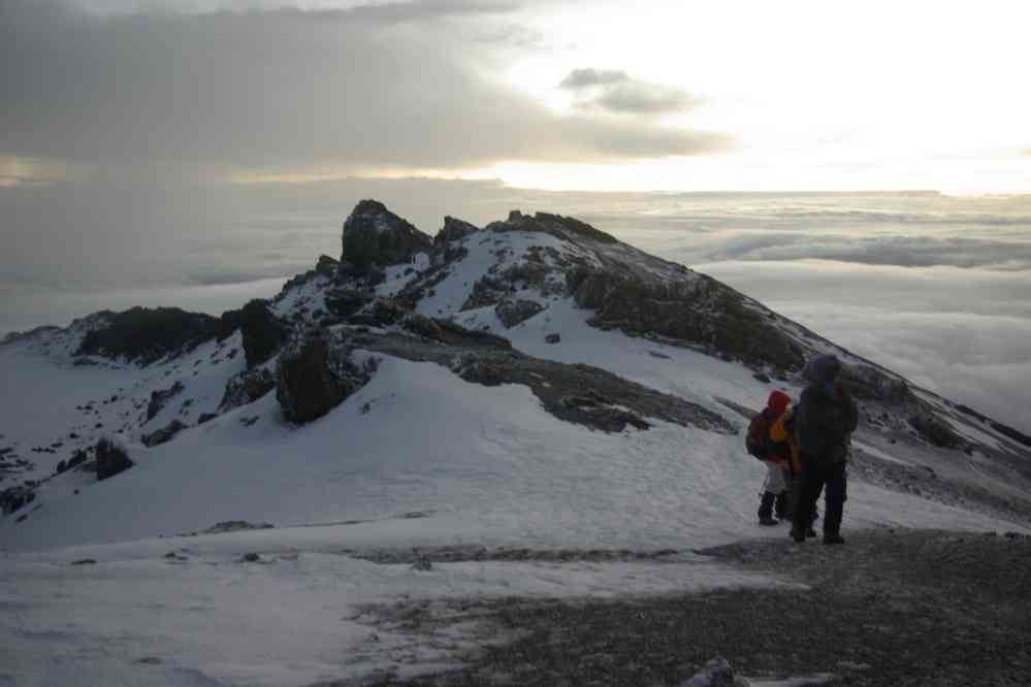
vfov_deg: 31.9
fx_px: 1203
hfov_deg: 46.4
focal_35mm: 42
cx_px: 516
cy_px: 344
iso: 400
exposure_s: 1/15
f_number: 4
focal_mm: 28
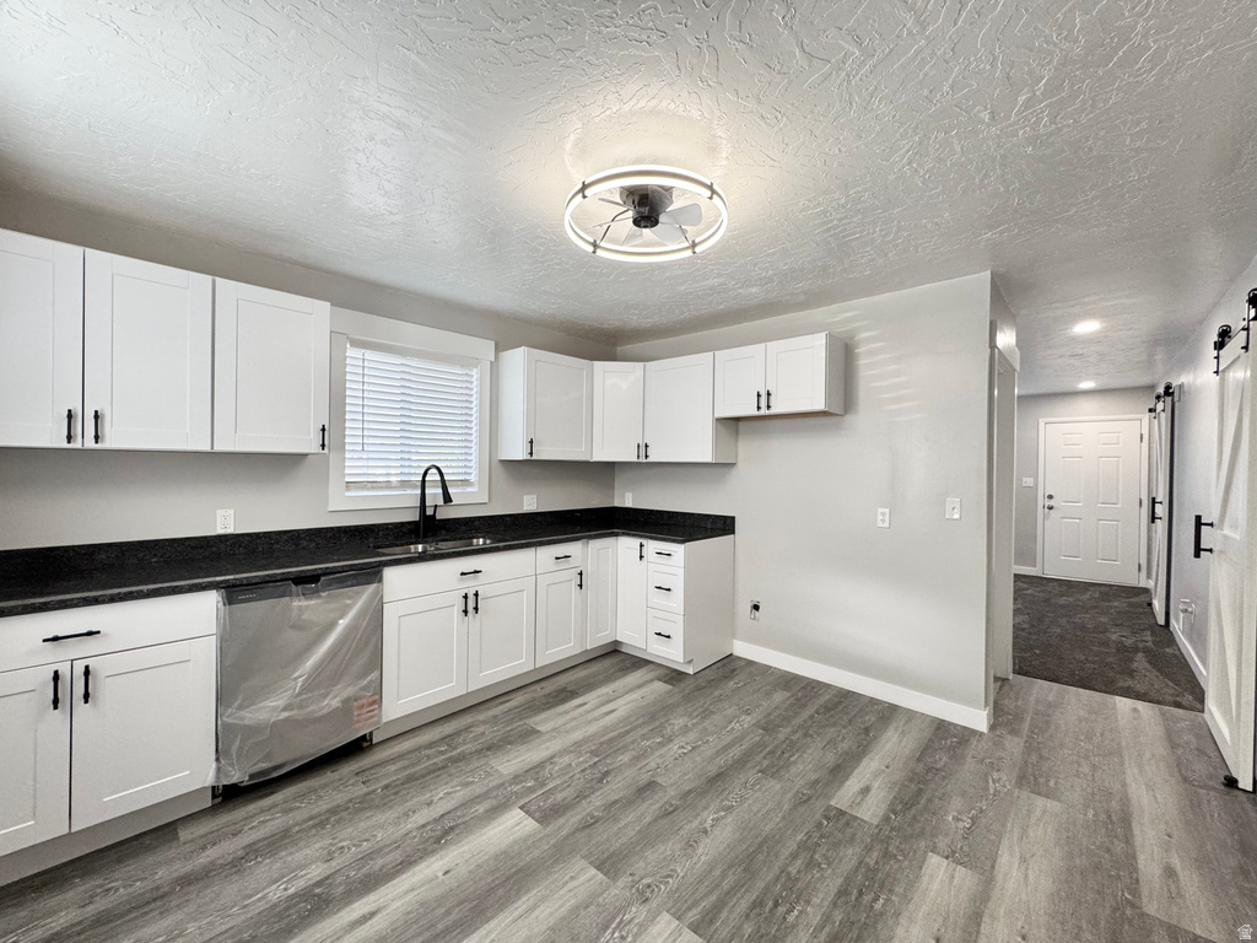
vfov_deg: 85.7
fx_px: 508
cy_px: 472
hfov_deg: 102.1
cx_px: 628
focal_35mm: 14
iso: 160
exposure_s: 1/120
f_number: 2.2
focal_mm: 2.22
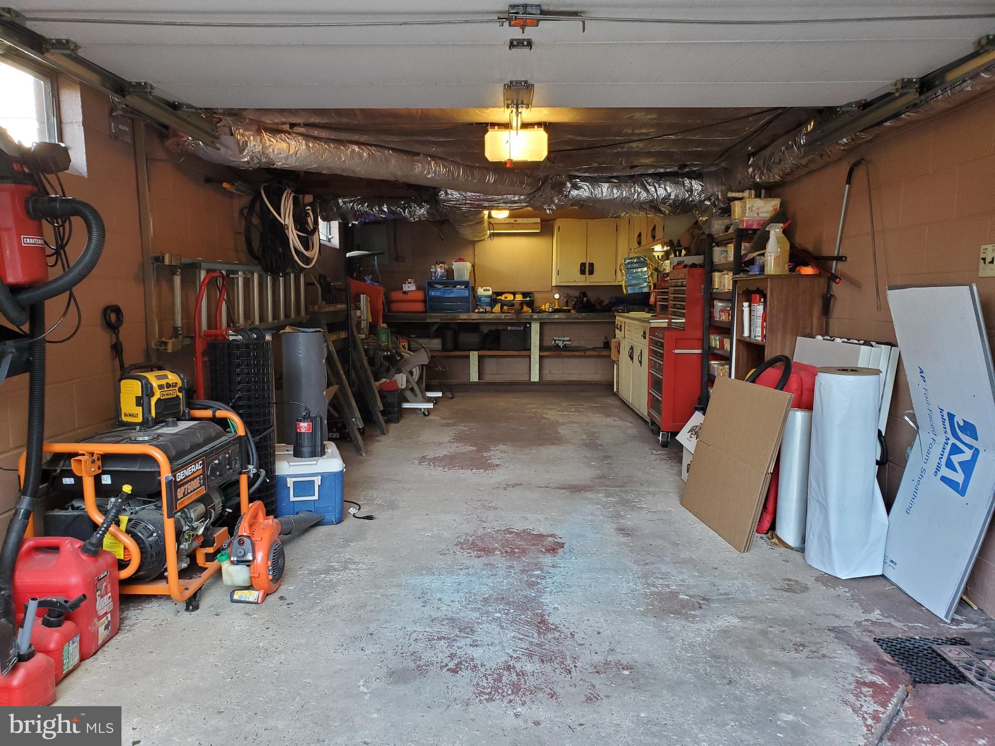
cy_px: 373
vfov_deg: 53.1
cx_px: 498
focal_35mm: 26
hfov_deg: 67.3
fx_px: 747
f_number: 2.4
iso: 200
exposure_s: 1/59
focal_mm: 4.3
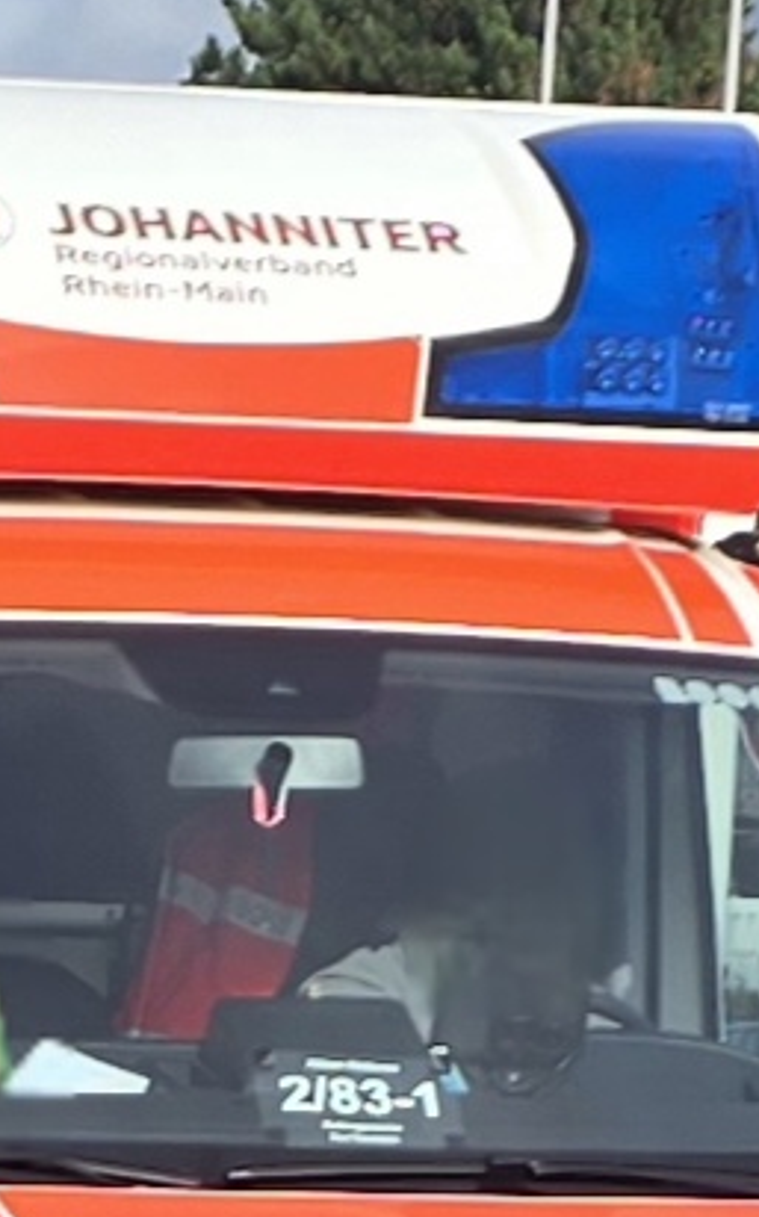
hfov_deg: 12.3
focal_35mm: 105
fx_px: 3480
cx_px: 53
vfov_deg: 18.2
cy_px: 1660
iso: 12
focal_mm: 6.3
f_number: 1.7
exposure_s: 1/667
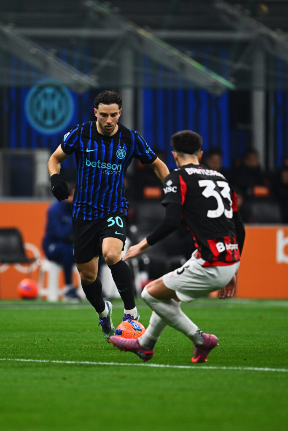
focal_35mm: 400
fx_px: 4798
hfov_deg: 3.4
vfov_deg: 5.2
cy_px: 216
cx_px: 144
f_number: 2.8
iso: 1600
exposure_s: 1/1600
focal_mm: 400
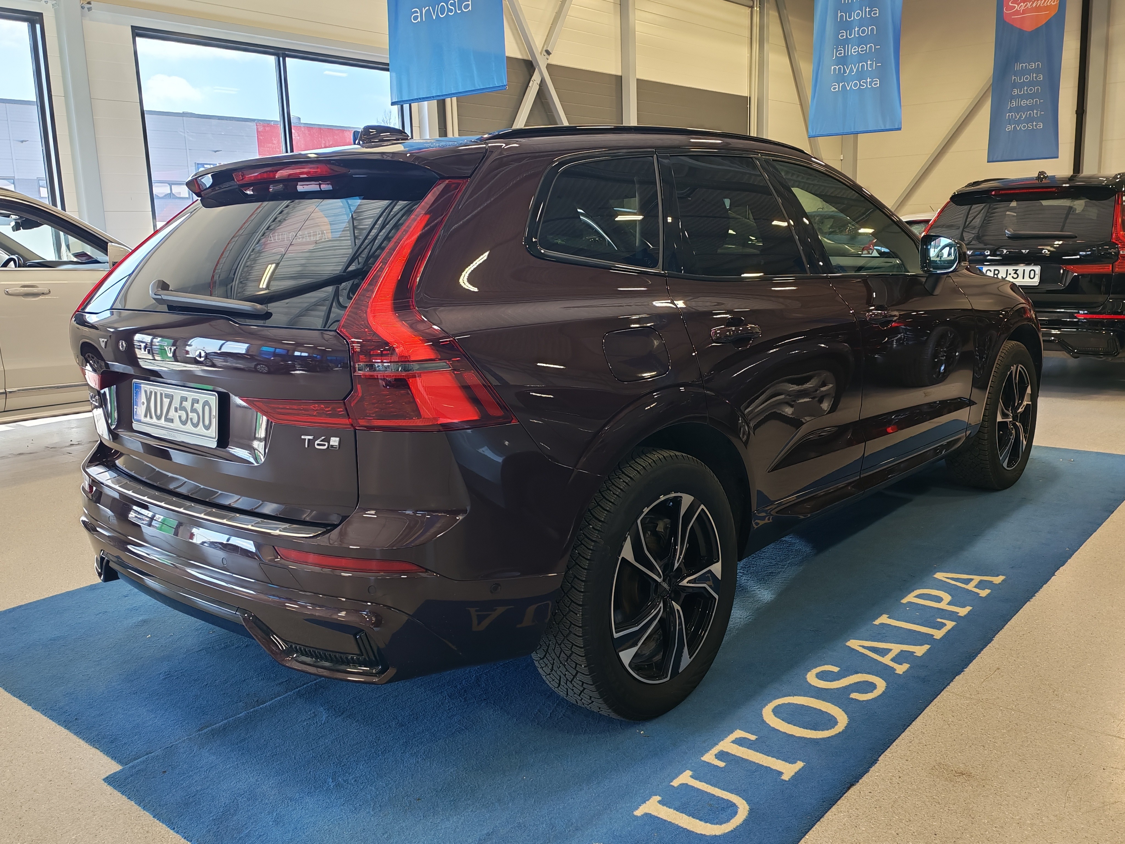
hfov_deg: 58.4
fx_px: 1007
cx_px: 562
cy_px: 422
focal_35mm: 31
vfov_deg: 45.4
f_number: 1.9
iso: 92
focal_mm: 6.12
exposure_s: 1/100
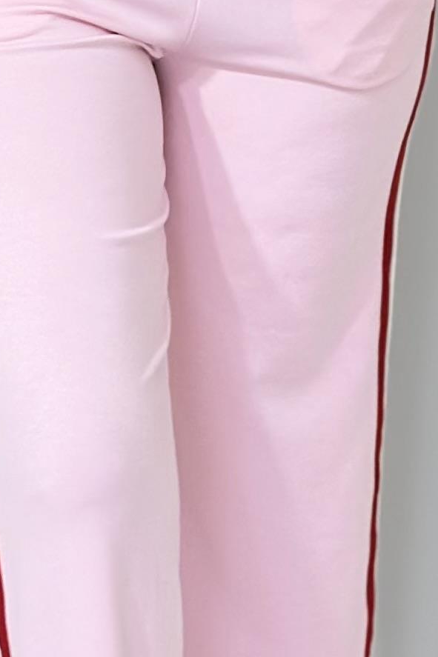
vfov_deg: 9.0
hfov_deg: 6.0
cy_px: -54
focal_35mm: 227
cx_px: 267
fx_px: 4144
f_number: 1.78
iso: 80
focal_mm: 6.86
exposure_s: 1/100
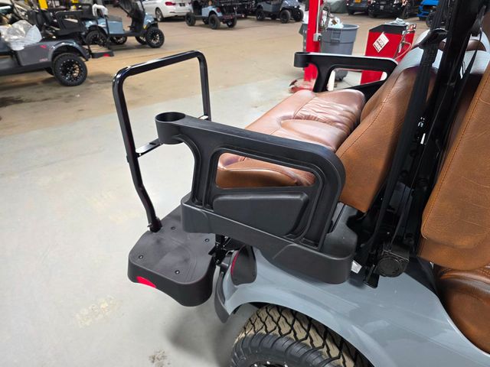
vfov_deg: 58.9
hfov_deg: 73.9
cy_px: 184
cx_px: 245
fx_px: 326
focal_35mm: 23
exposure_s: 1/120
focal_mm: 6.3
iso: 320
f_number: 1.7
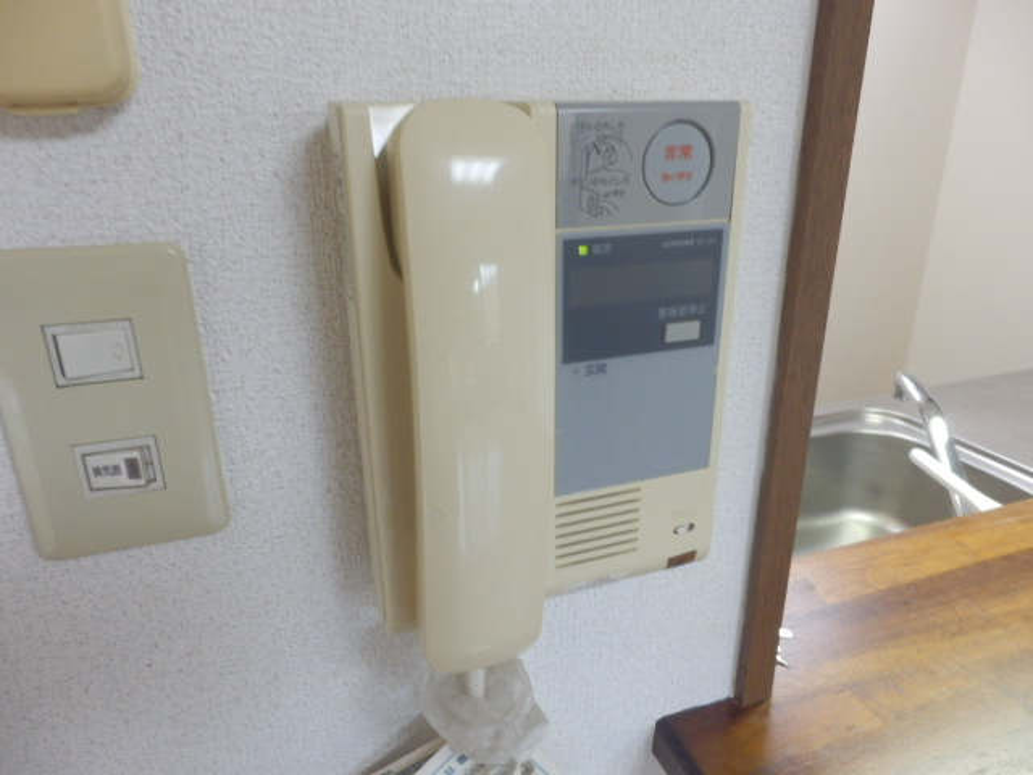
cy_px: 388
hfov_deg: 71.6
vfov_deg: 56.8
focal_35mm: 24
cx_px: 516
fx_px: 716
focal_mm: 4.2
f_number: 3
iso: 320
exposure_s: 1/30
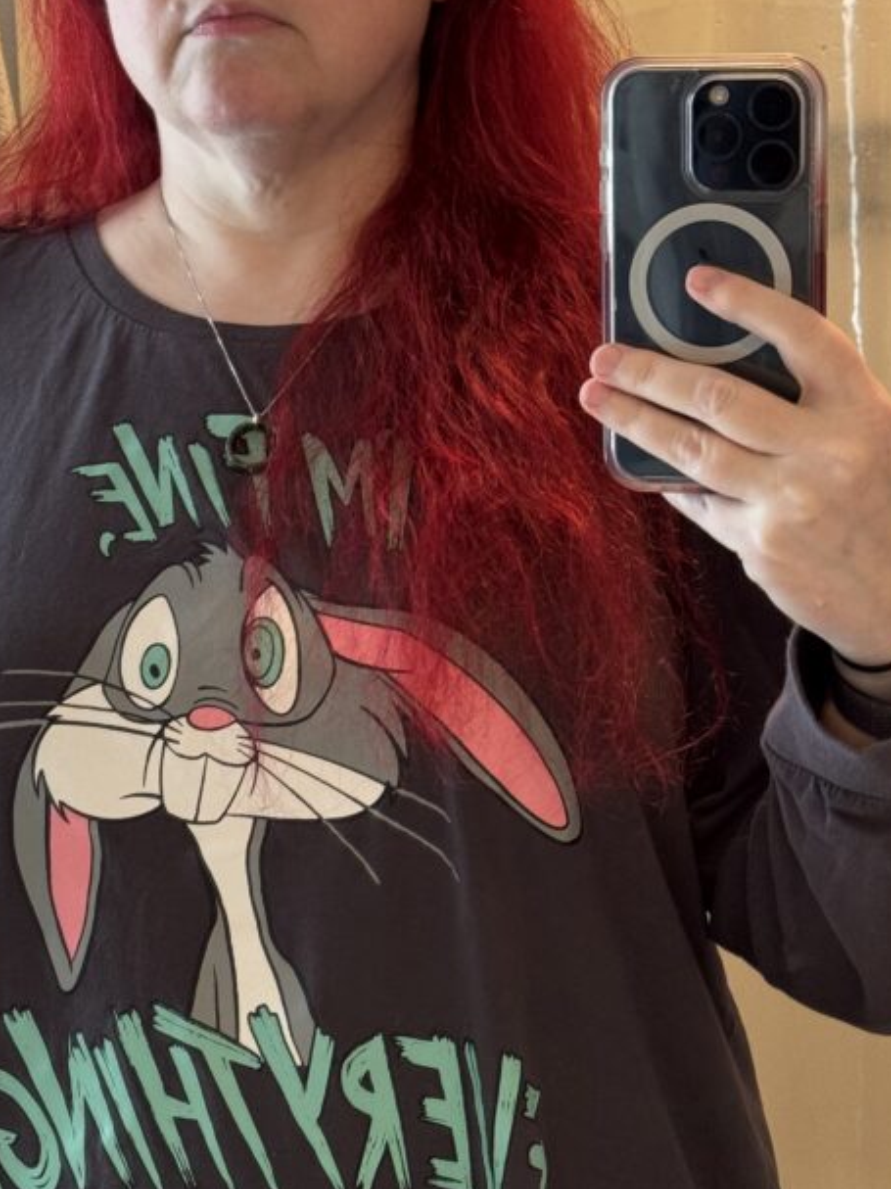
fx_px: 2781
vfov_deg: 24.1
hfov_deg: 18.2
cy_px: 447
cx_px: 386
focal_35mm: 81
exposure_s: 1/40
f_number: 1.78
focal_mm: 6.76
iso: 250
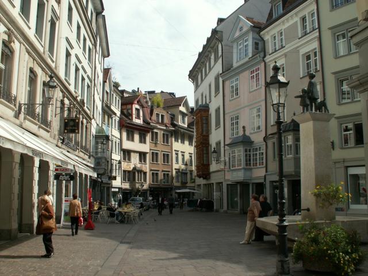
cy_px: 138
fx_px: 372
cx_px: 184
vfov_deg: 40.7
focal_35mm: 35
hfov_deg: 52.6
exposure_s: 1/200
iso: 50
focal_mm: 5.86
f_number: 6.3
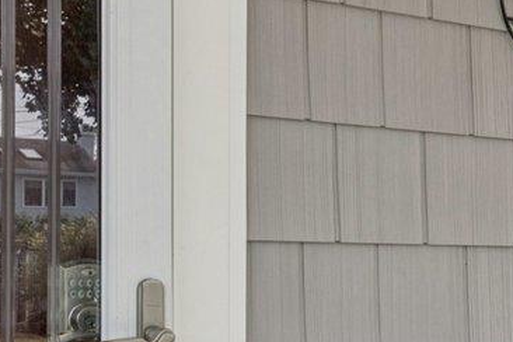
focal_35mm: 95
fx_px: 1354
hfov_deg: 18.0
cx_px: 868
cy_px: 324
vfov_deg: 14.2
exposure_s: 1/160
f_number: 9
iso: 200
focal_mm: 17
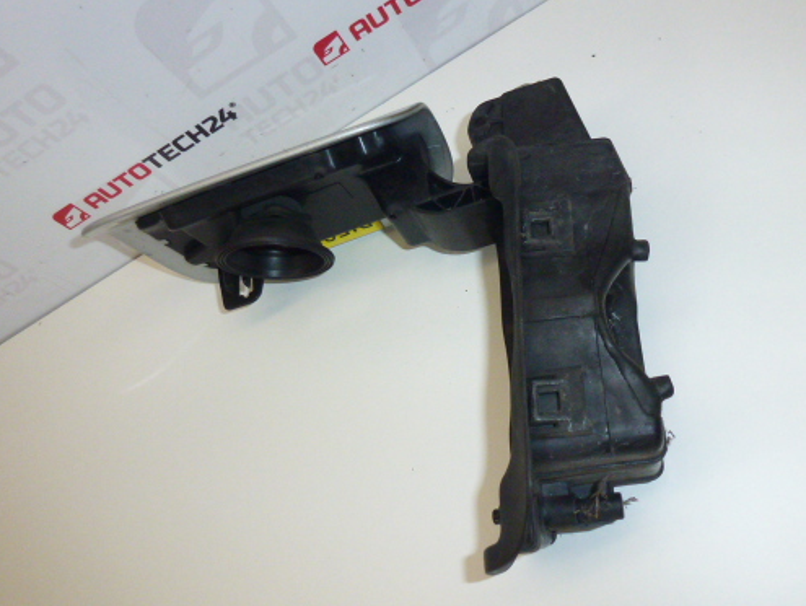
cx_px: 422
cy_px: 306
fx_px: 722
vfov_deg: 45.5
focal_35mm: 31
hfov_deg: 58.3
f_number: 3.3
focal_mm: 4.3
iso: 400
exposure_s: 1/640
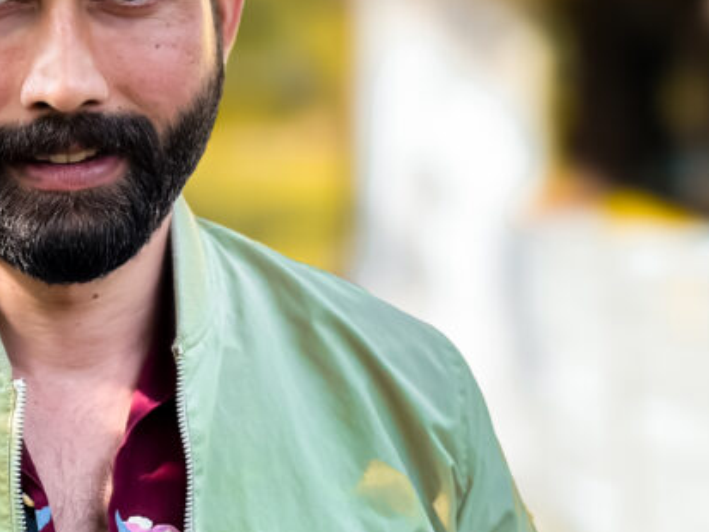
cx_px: 7
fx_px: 2438
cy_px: 242
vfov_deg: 12.5
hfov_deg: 16.2
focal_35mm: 119
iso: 80
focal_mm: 6.86
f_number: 1.8
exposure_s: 1/640
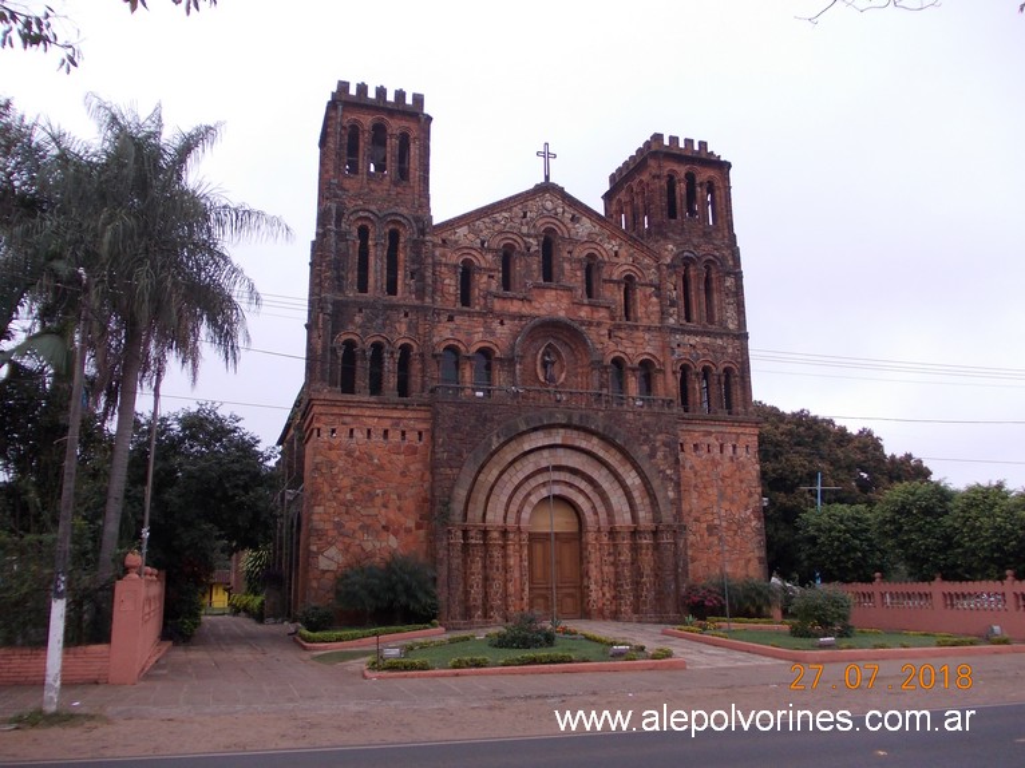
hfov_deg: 63.5
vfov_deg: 49.7
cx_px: 512
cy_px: 384
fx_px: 829
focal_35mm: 28
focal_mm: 4
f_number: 5.4
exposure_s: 1/125
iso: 80
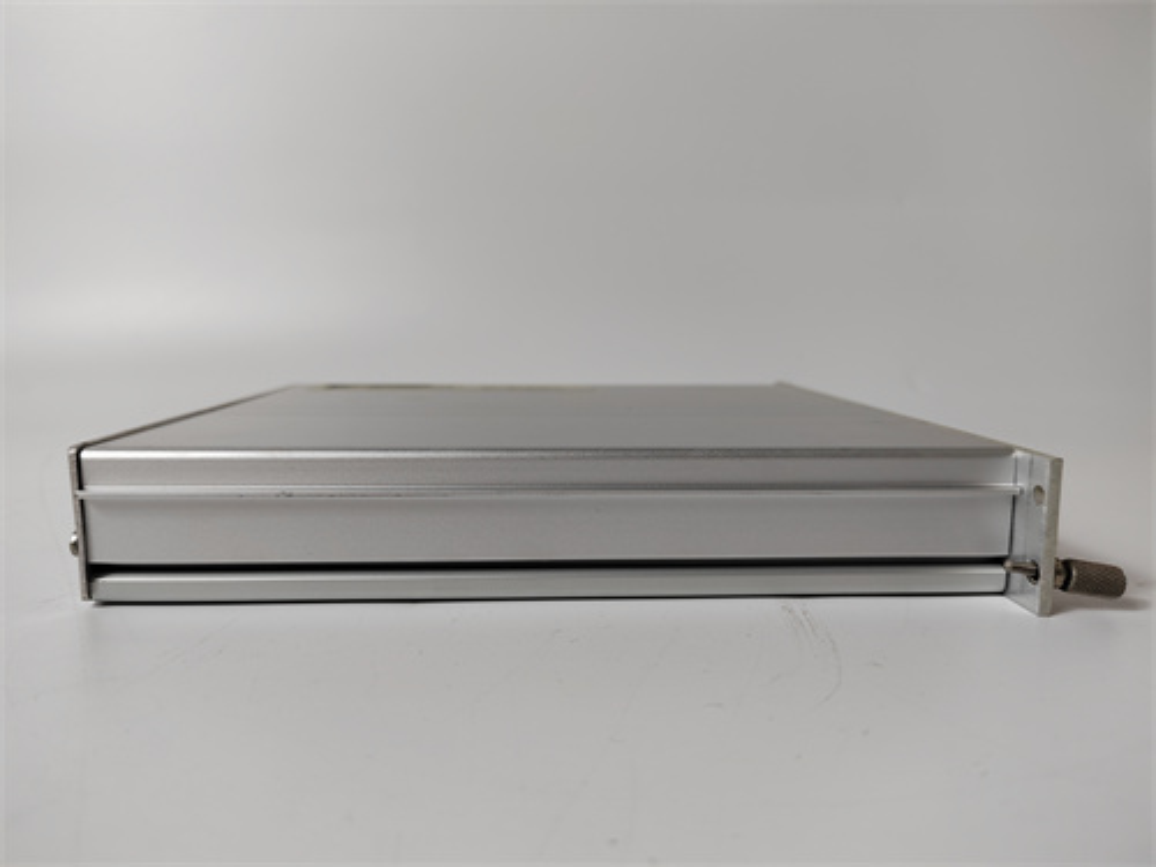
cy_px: 434
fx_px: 768
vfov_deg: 58.9
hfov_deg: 73.9
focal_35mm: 23
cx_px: 578
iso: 294
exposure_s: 1/100
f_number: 1.9
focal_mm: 5.52
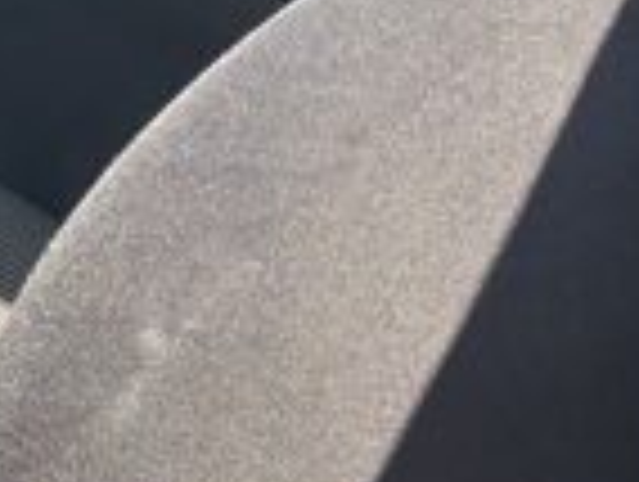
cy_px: -477
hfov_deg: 7.1
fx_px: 4993
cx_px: -598
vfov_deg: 5.4
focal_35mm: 270
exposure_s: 1/316
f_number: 1.78
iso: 64
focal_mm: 6.86
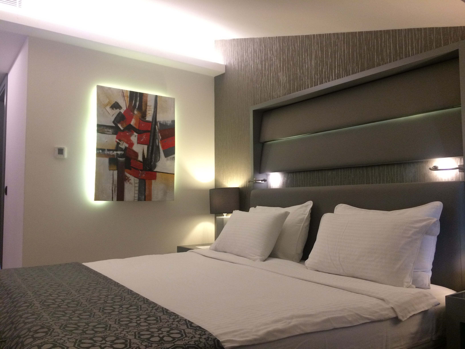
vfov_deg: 48.2
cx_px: 232
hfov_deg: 61.7
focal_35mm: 29
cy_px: 174
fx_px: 390
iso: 250
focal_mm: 4.15
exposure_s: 1/33
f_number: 2.2
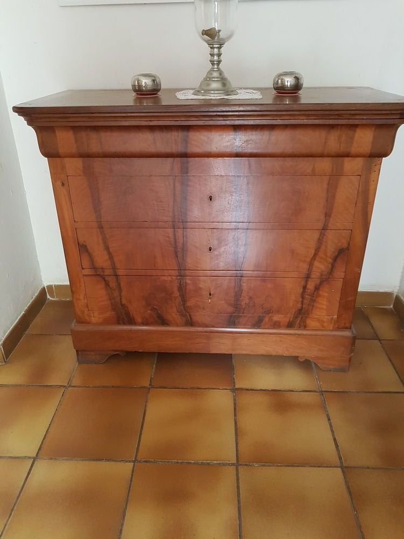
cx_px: 202
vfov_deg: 67.3
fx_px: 405
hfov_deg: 53.1
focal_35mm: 26
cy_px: 270
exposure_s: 1/12
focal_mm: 4.2
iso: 200
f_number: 1.7
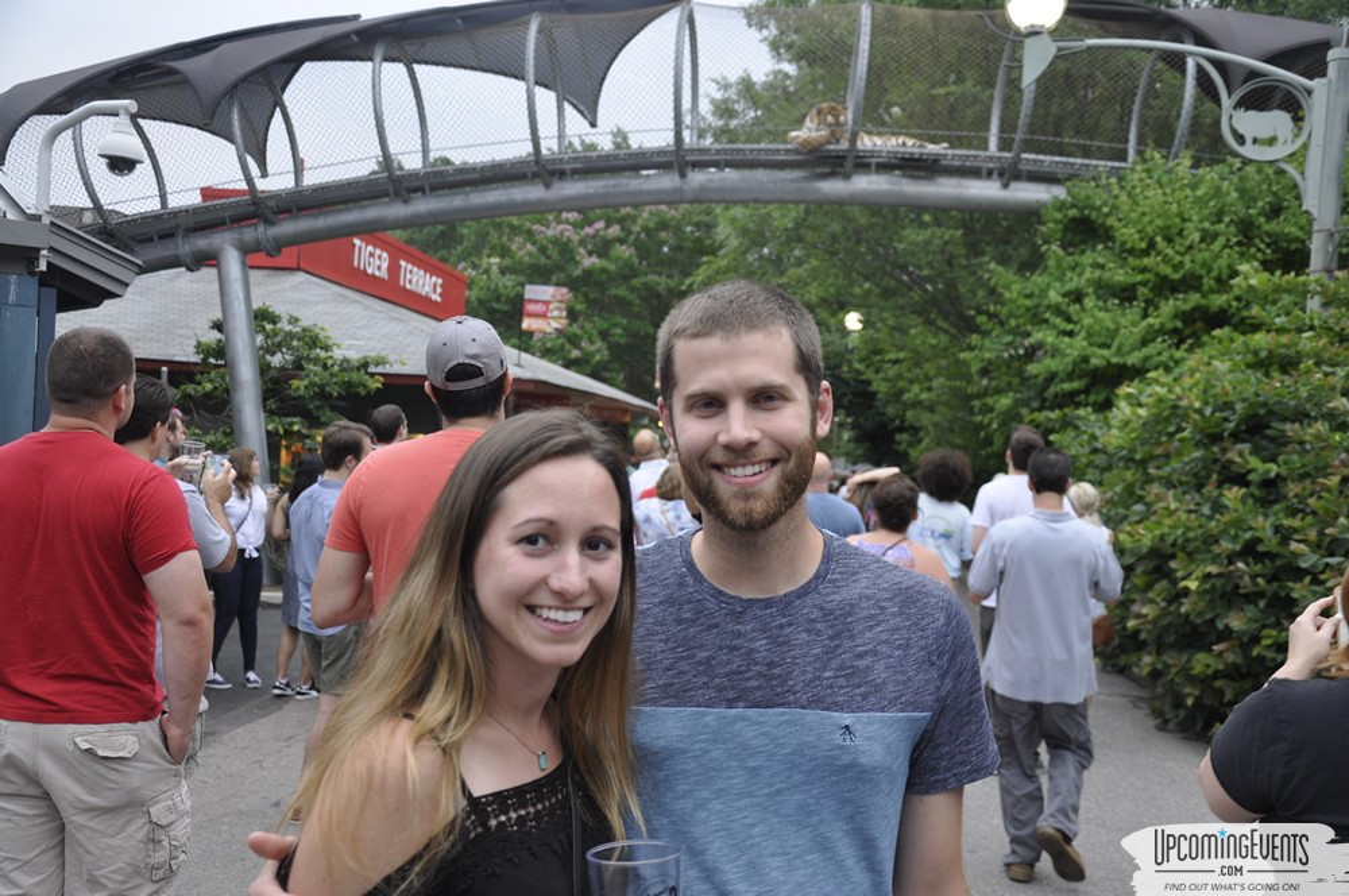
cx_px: 674
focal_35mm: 42
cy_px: 448
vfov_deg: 31.8
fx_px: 1572
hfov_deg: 46.5
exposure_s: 1/40
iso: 400
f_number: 4
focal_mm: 28
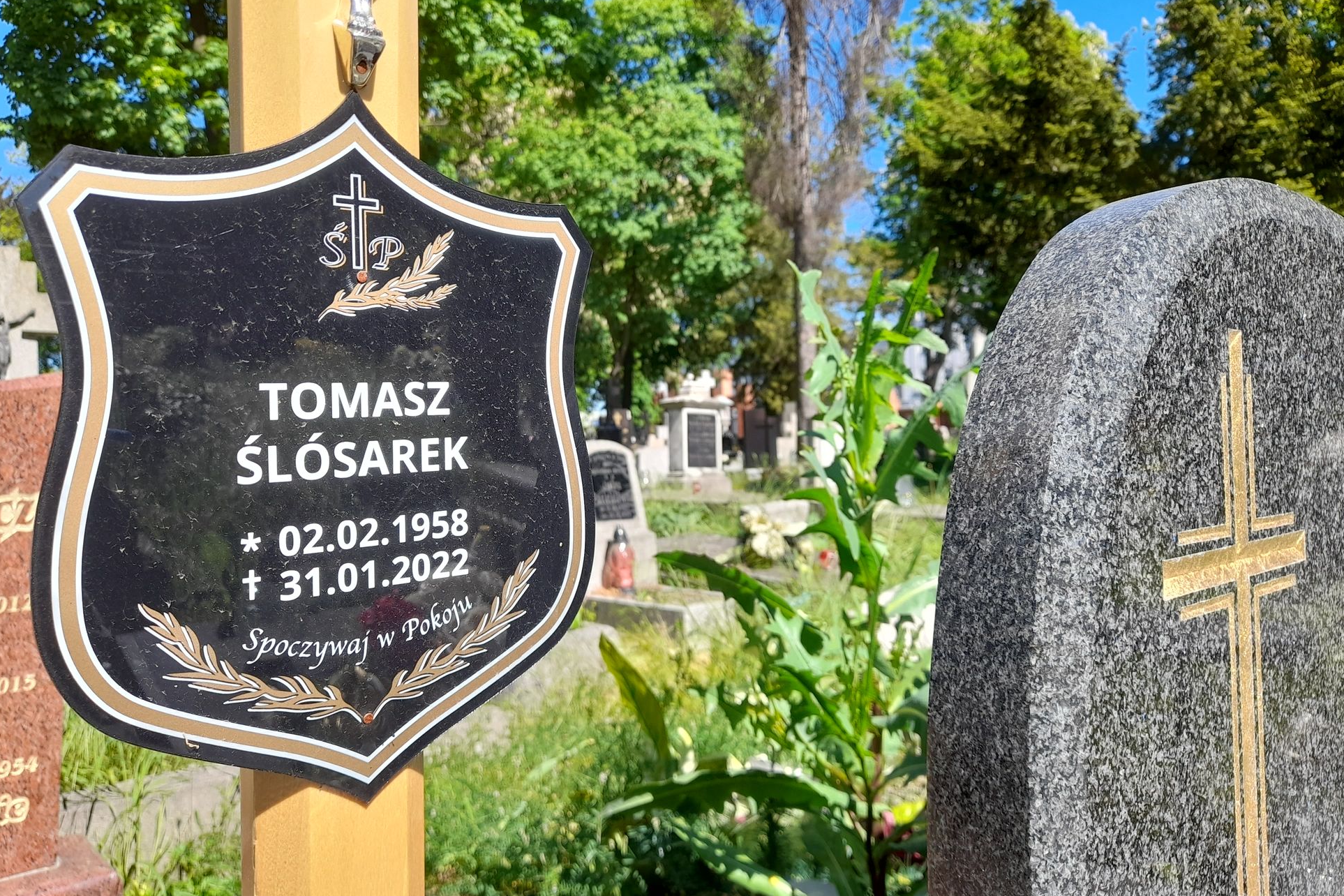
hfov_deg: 67.4
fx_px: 1008
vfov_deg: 47.9
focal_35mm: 27
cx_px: 651
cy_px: 431
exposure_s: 1/306
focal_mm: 4.6
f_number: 2
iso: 20
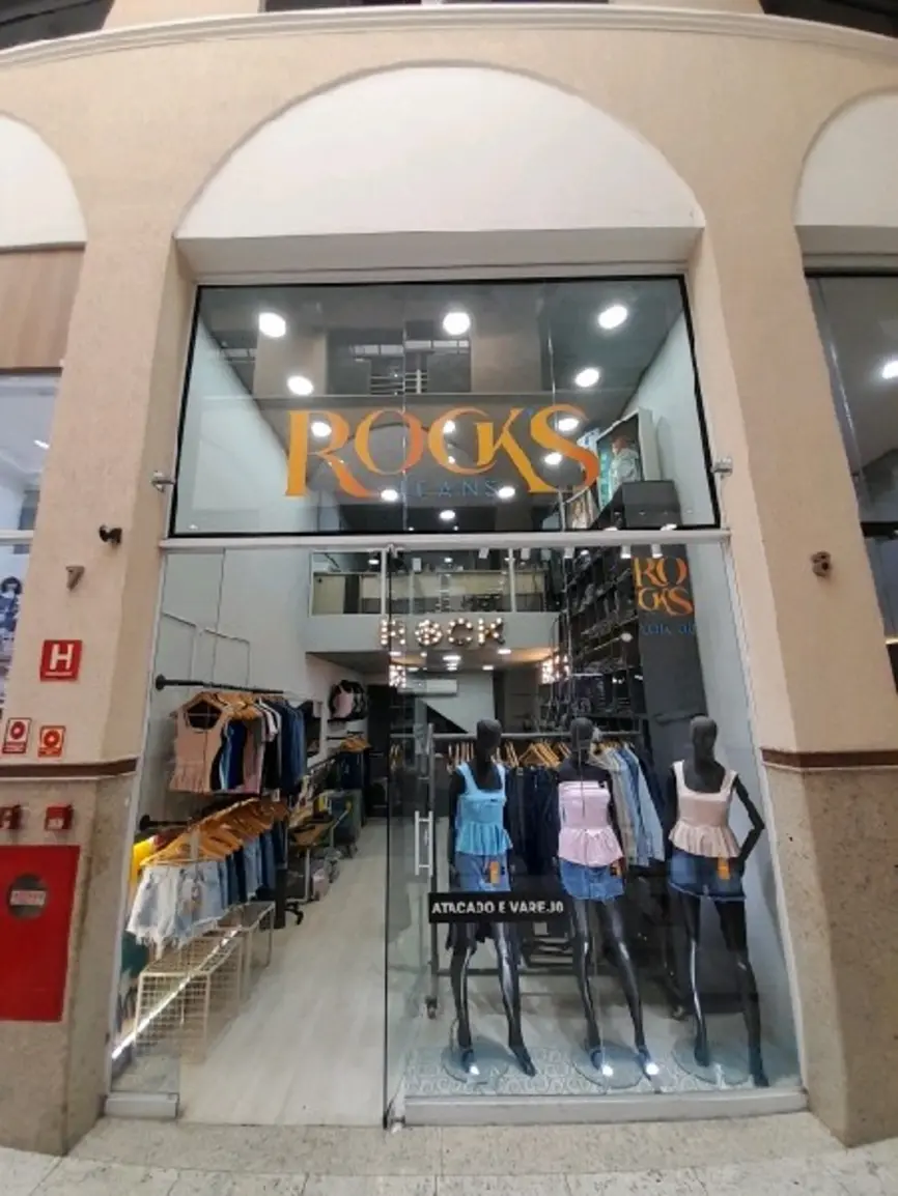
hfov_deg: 89.9
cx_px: 449
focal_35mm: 13
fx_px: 449
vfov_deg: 106.2
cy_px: 598
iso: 80
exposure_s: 1/50
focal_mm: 1.13
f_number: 2.2
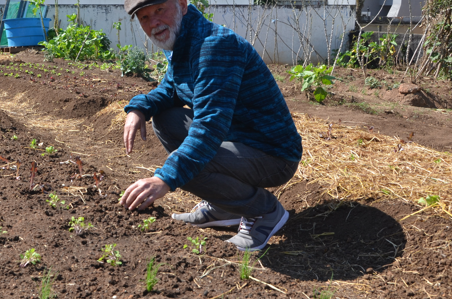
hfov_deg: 32.5
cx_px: 53
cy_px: 137
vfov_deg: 22.9
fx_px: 739
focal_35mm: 59
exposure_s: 1/250
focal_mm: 22
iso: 140
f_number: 8
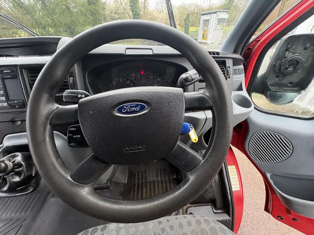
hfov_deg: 102.1
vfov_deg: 85.7
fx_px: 127
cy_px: 118
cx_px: 157
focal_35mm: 14
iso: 200
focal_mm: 2.22
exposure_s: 1/99
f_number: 2.2
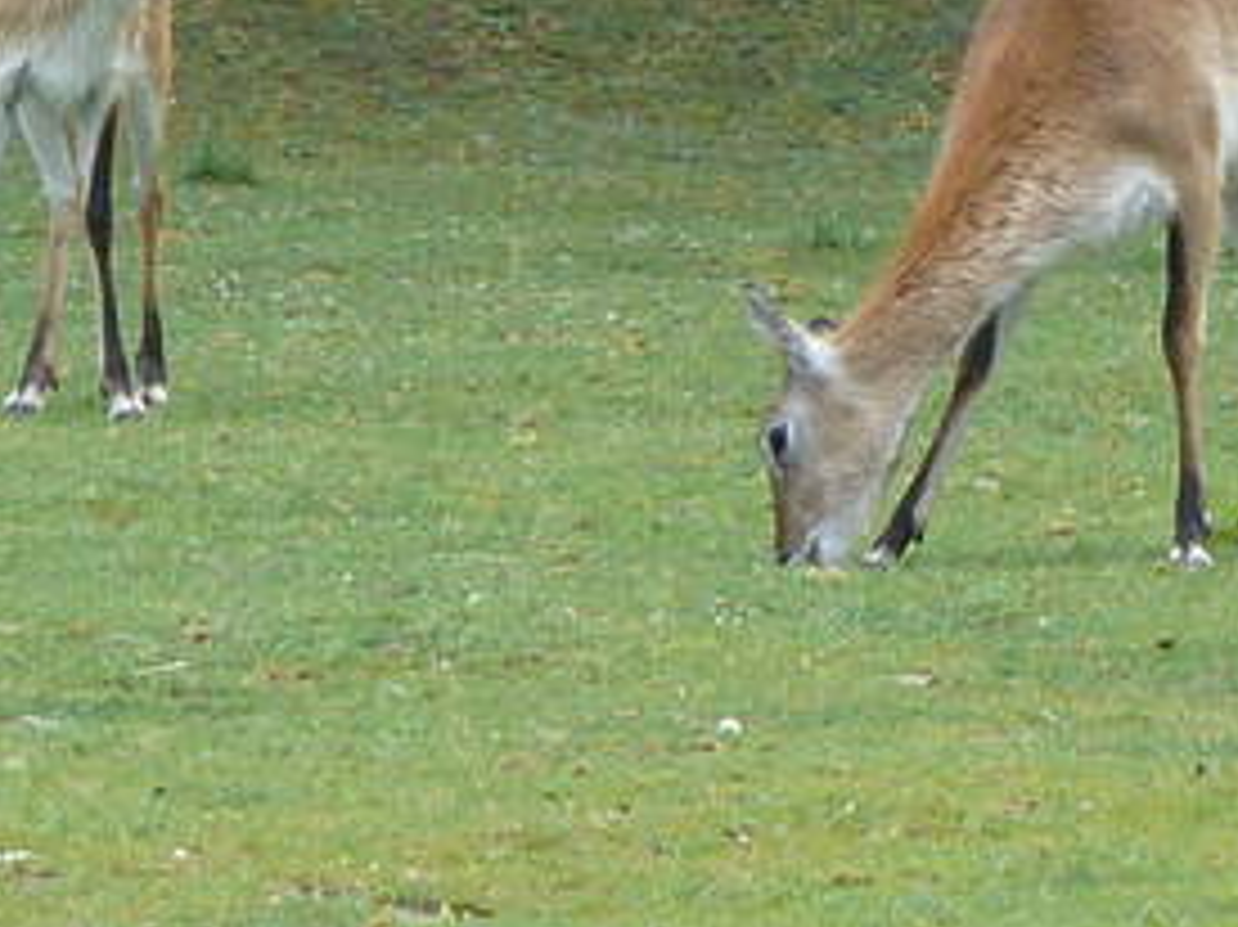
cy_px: 968
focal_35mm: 901
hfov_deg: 2.2
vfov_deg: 1.6
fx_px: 32209
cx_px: 572
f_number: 4
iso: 80
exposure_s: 1/125
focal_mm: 27.9
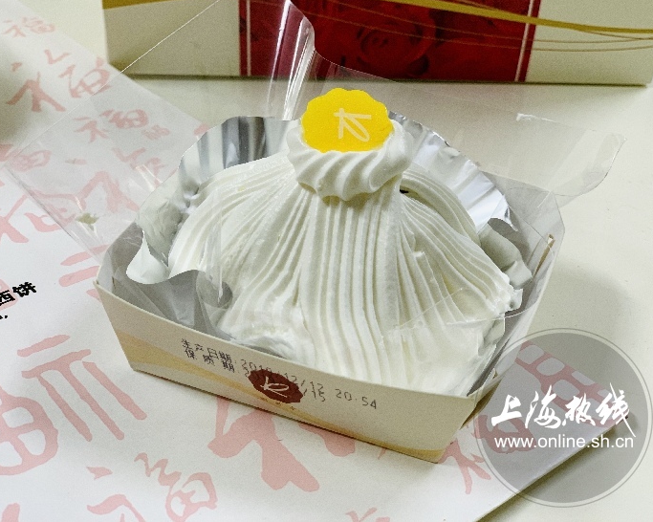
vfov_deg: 27.6
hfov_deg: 34.2
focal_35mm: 55
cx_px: 315
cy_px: 258
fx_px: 1063
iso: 125
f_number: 2.4
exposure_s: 1/67
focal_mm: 6
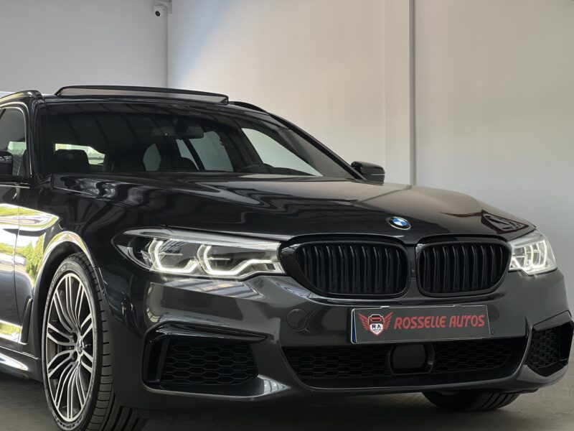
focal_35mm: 77
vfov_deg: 19.1
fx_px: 1277
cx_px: 287
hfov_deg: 25.3
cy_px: 216
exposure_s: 1/62
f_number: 2.8
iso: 250
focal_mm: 9
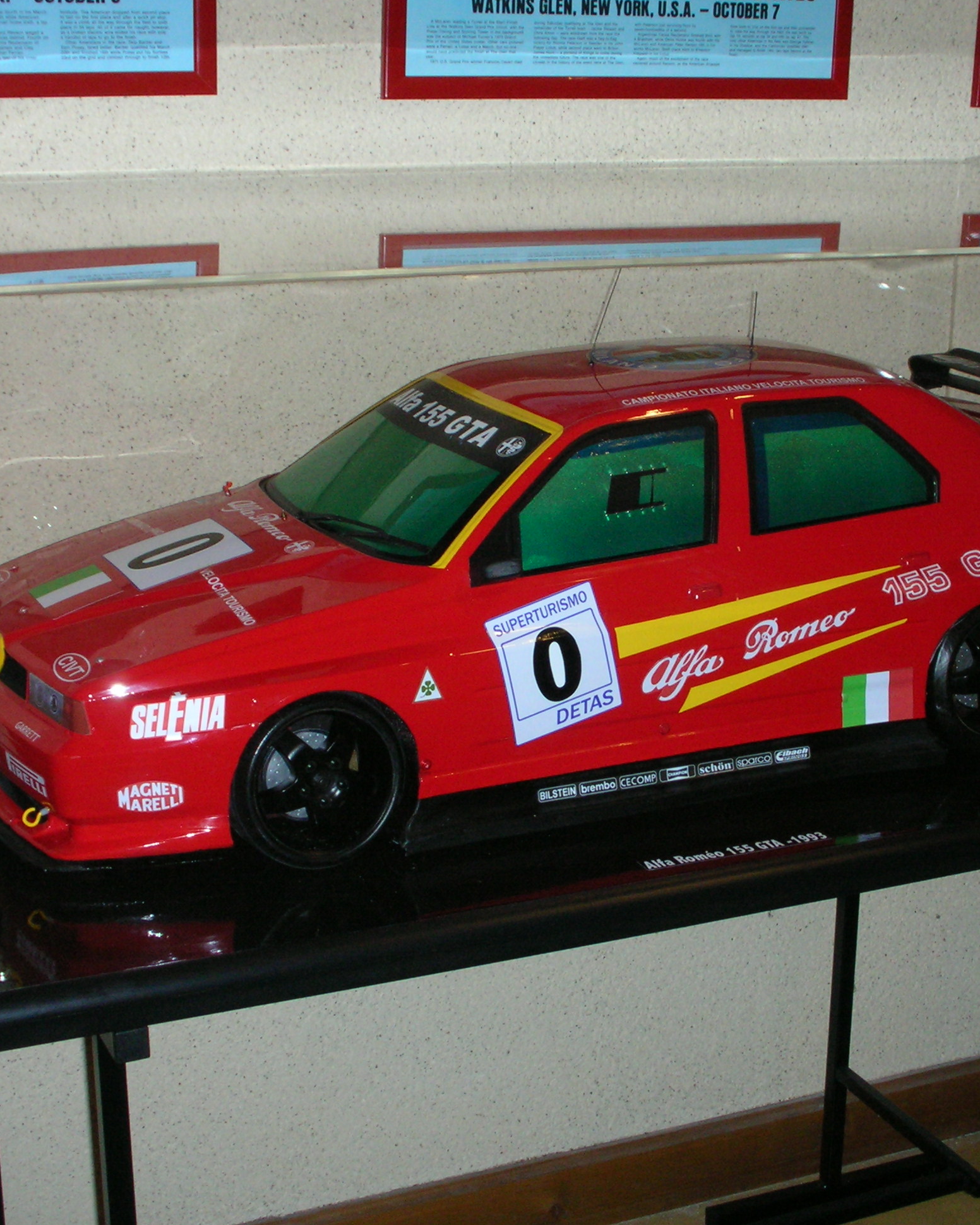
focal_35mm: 60
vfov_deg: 31.5
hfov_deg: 25.3
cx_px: 585
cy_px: 612
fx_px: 2175
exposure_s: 1/60.1
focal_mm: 7.7
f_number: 3.5
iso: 157
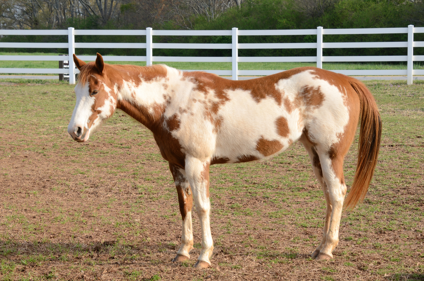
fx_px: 1093
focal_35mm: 93
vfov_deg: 14.6
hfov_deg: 22.0
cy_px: 140
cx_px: 212
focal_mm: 62
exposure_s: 1/160
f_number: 8
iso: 200
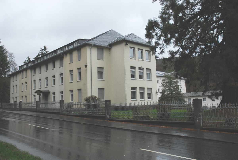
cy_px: 80
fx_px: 218
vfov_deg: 40.1
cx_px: 119
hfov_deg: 57.2
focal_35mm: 33
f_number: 6.3
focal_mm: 22
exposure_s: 1/160
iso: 200
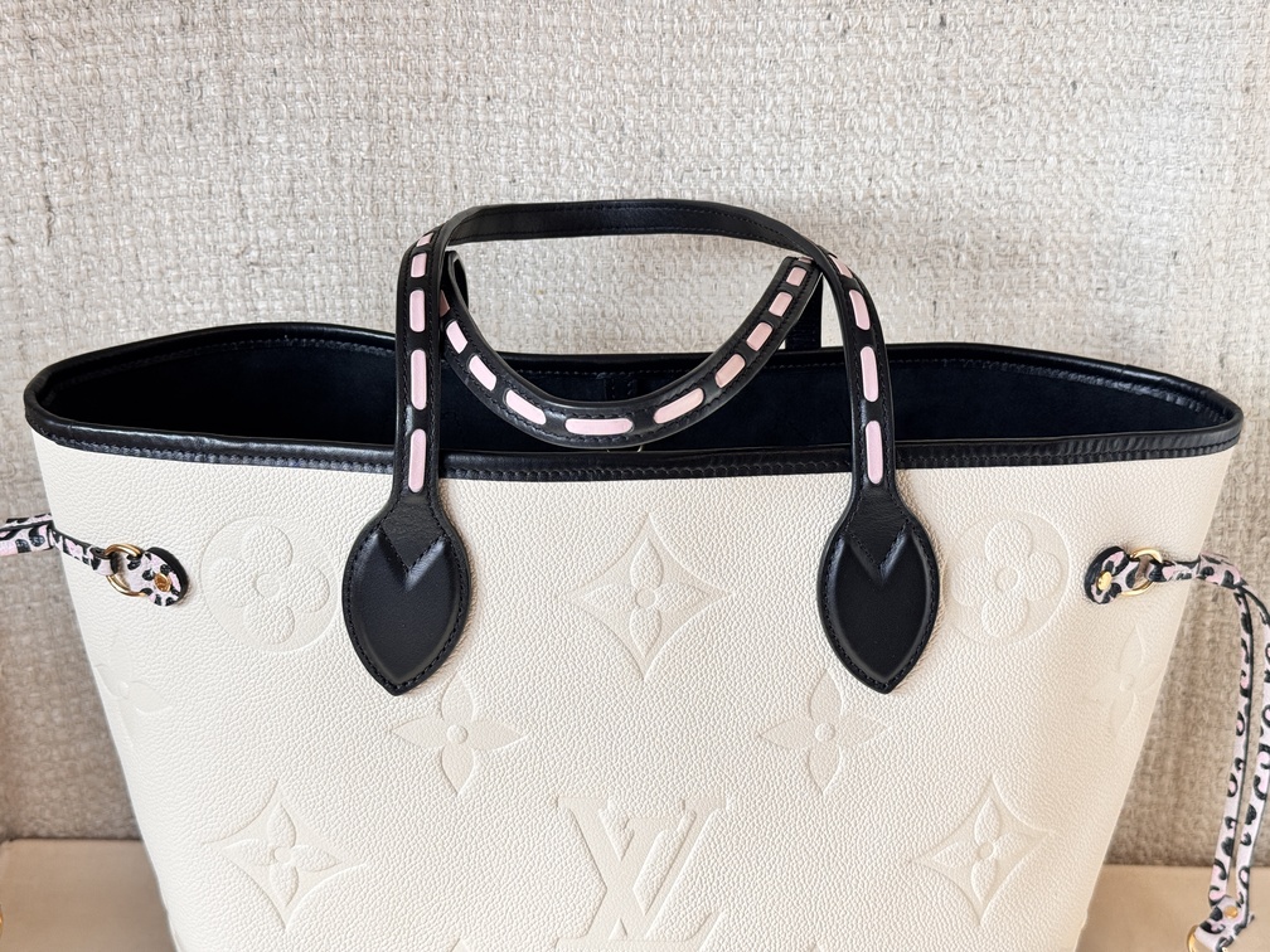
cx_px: 635
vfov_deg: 30.3
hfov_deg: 39.7
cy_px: 476
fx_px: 1761
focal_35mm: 48
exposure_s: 1/186
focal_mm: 6.76
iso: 64
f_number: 1.78
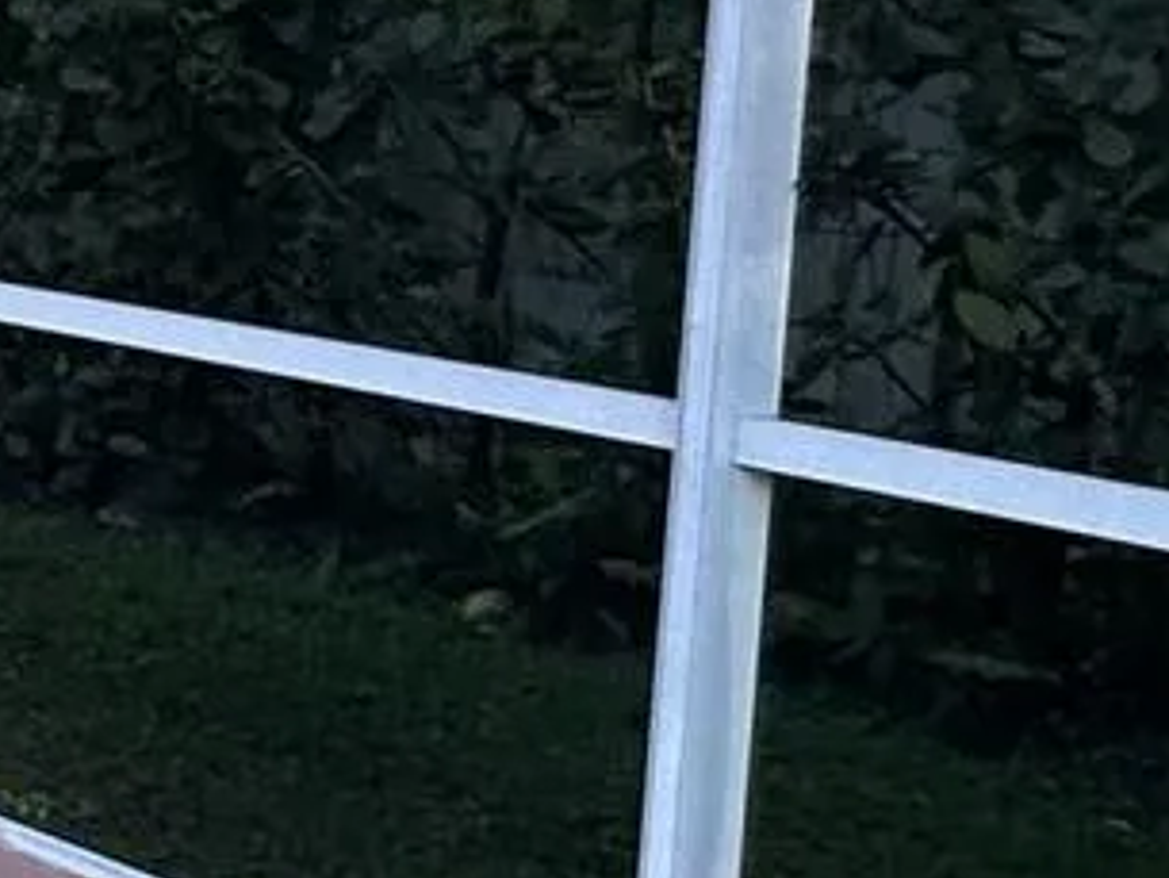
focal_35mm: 94
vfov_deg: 15.6
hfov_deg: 12.9
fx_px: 3176
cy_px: 146
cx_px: -1970
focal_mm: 2.22
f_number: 2.2
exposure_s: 1/224
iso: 40
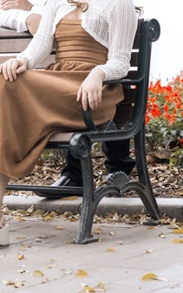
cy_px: 62
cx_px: -95
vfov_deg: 9.8
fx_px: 1709
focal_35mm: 214
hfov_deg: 6.1
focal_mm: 85
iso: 500
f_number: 3.5
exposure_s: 1/800
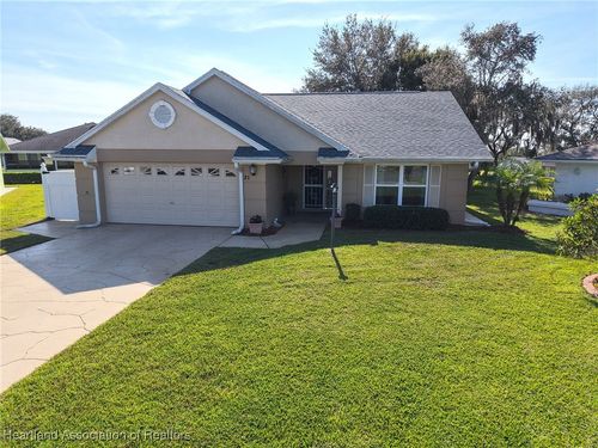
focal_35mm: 24
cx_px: 299
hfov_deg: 71.6
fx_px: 415
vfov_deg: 56.8
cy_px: 224
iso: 100
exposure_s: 1/8000
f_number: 1.8
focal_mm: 8.67
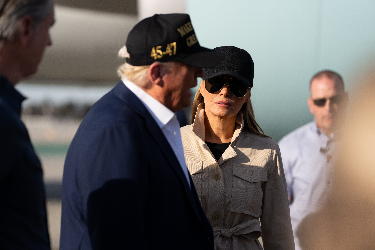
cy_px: 125
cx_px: 188
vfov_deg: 10.6
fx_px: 1344
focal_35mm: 129
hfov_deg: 15.9
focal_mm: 129
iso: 200
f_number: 2.8
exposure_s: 1/5000
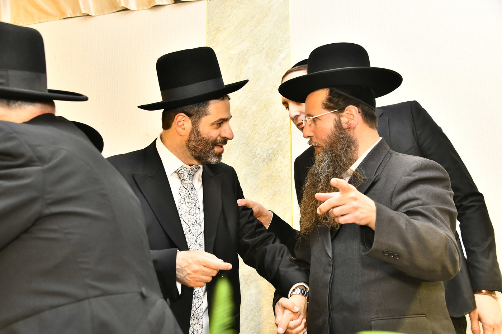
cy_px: 167
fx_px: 669
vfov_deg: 28.1
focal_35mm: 48
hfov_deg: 41.1
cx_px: 251
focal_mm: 48
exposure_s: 1/100
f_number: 5.6
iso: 1600
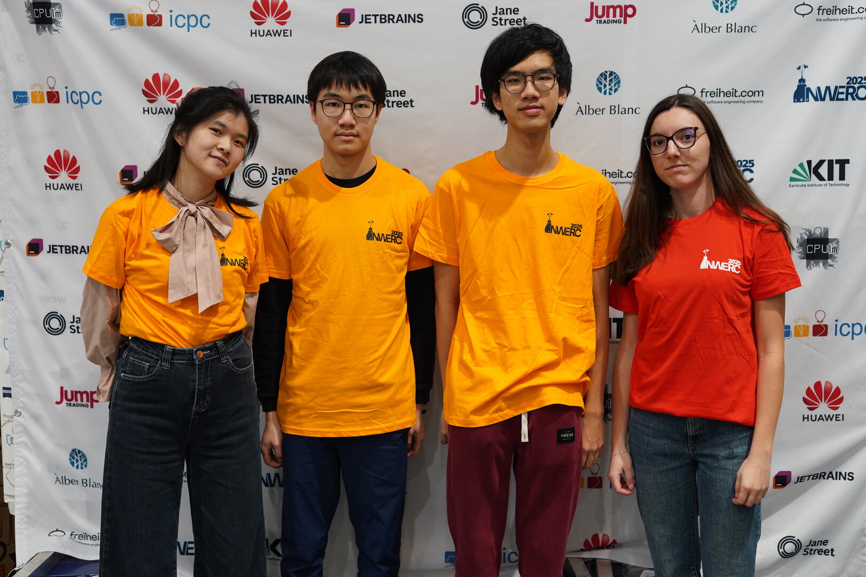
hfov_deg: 39.6
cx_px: 433
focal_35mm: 50
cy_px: 288
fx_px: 1203
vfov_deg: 27.0
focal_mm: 50
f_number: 2.8
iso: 640
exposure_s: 1/50
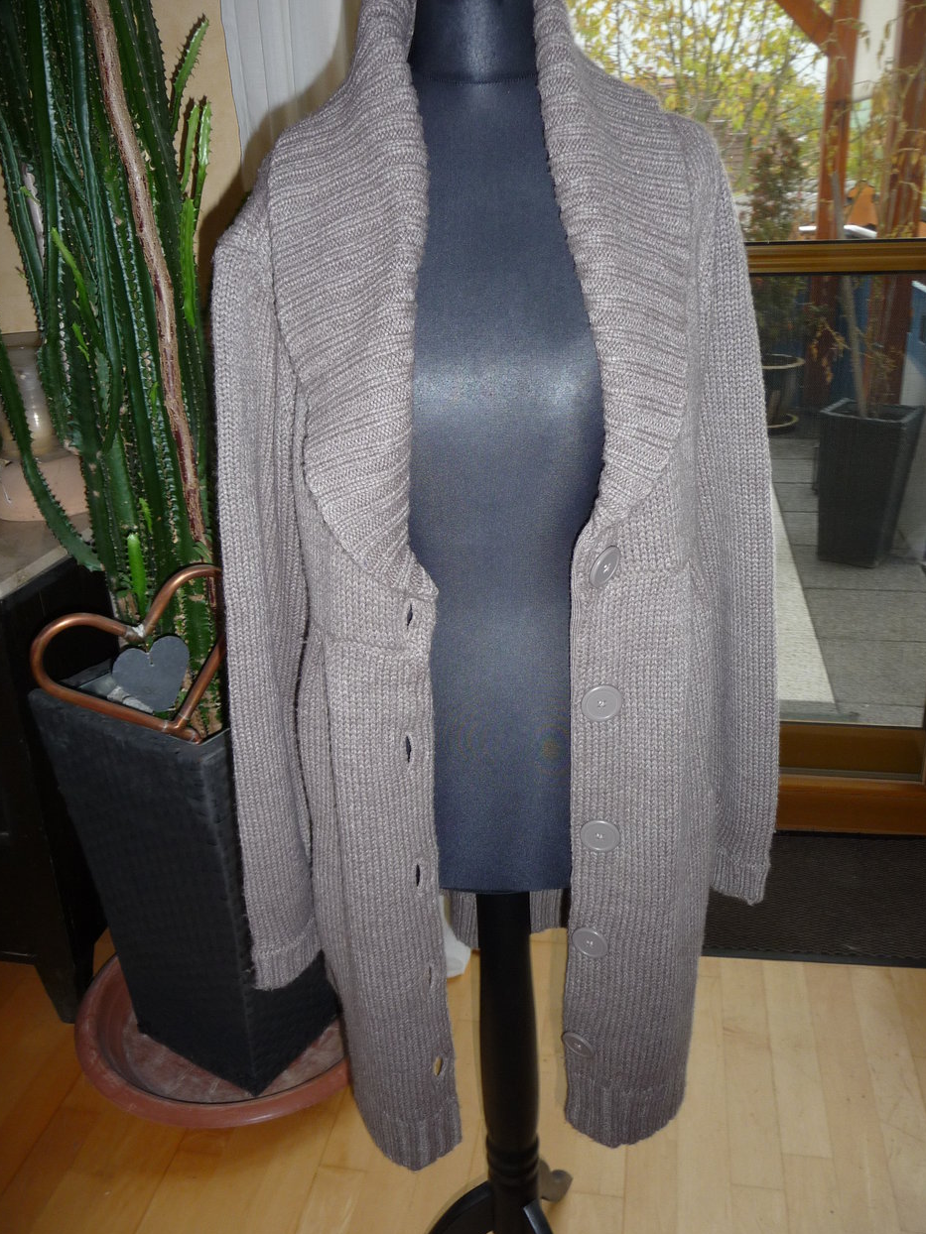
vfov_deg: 60.0
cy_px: 598
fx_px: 1070
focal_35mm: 30
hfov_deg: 46.8
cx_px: 451
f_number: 3.3
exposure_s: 1/30
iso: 125
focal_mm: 4.7
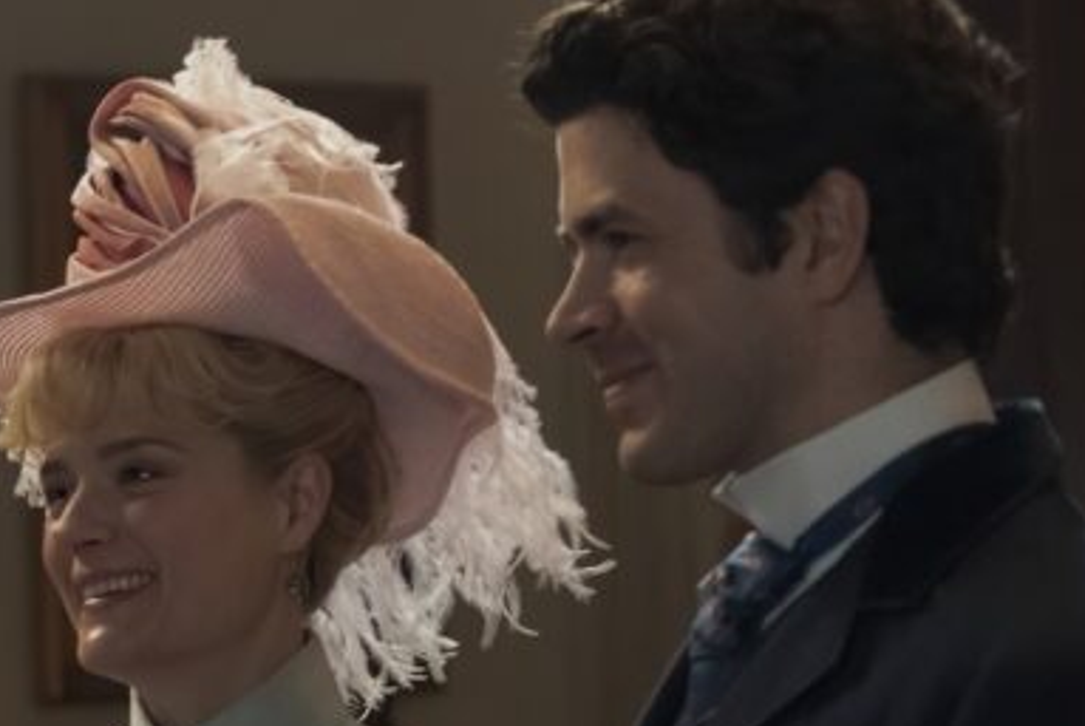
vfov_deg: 7.3
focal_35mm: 187
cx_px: -346
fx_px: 5640
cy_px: 827
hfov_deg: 10.7
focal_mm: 70
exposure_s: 1/100
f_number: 4.5
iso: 8000
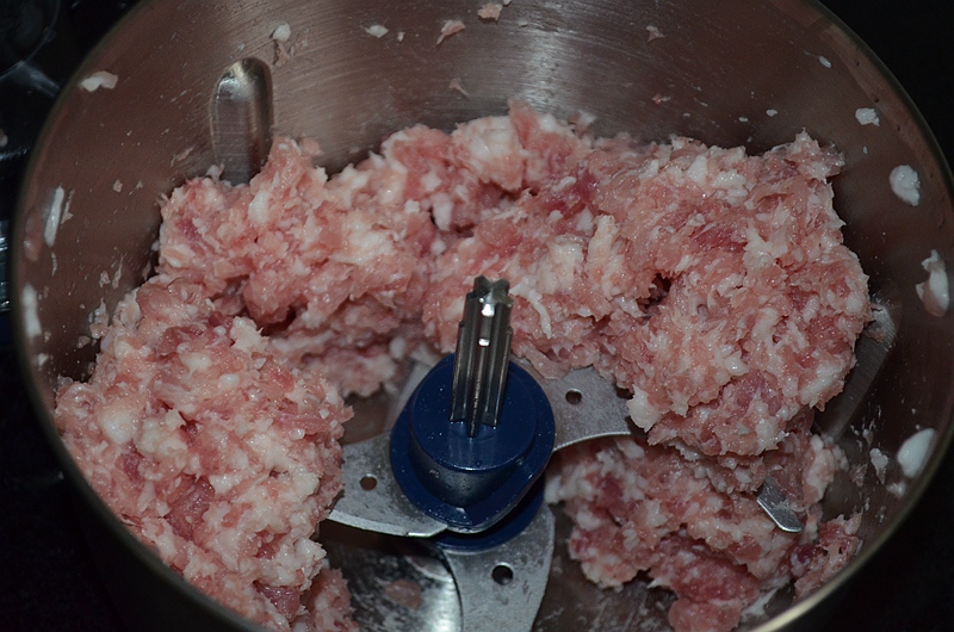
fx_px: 1904
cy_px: 316
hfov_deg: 28.1
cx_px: 477
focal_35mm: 72
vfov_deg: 18.8
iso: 1400
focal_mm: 48
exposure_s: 1/60
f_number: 5.6
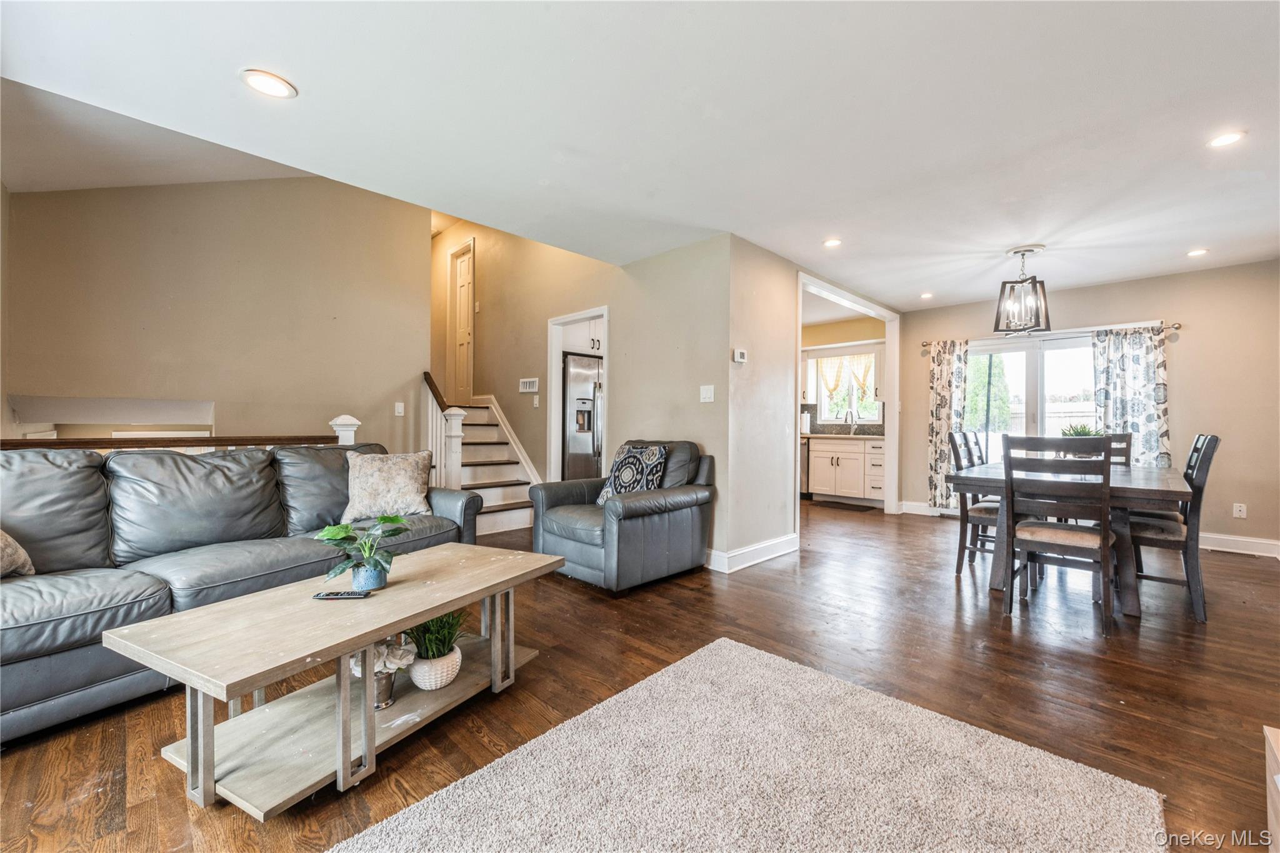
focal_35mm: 14
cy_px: 426
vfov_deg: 81.2
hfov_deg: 104.3
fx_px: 498
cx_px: 640
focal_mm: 14
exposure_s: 1/8
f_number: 11
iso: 400
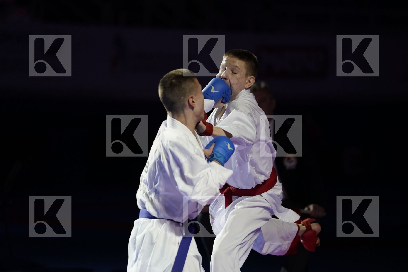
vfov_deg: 7.1
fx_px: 2198
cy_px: 136
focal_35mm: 194
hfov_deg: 10.6
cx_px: 204
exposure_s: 1/1000
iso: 1600
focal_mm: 194
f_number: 2.8
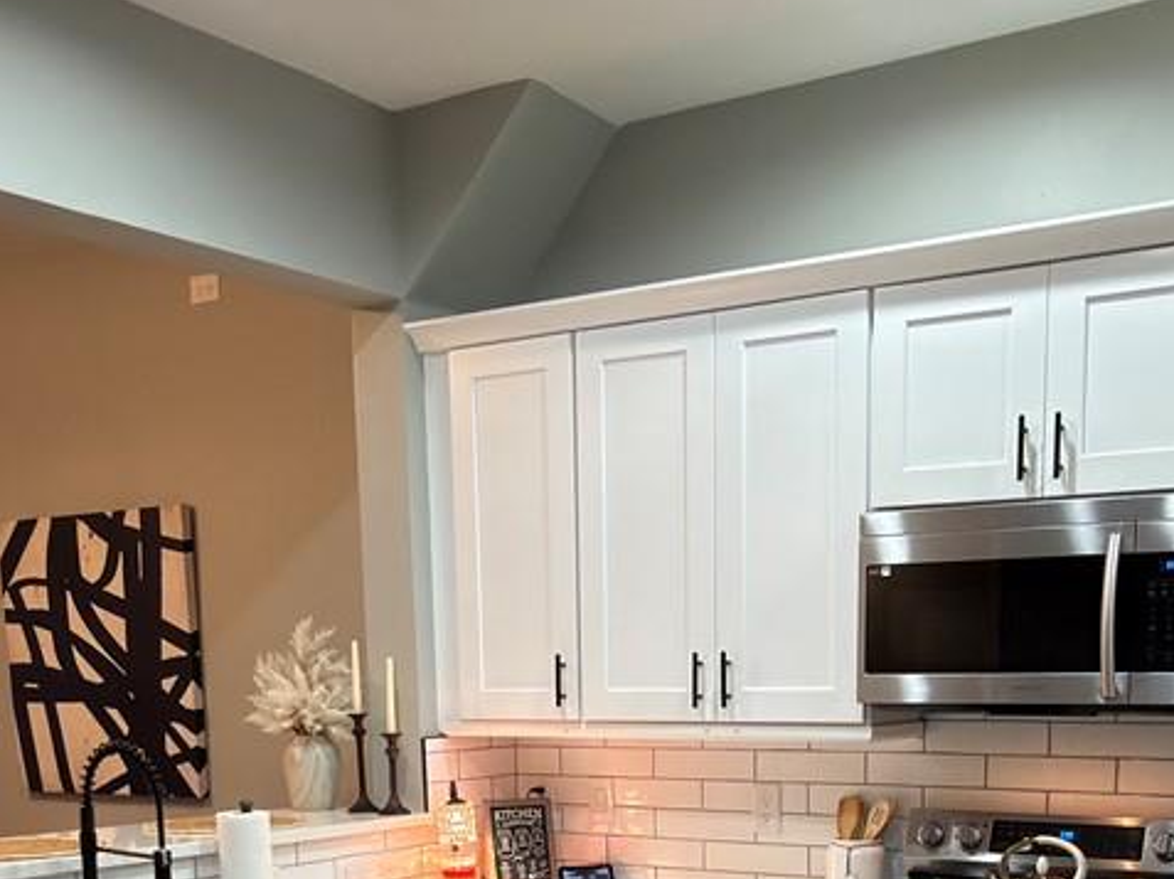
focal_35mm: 47
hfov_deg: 40.4
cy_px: 926
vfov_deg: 28.5
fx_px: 1593
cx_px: 667
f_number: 2.2
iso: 80
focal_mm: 2.22
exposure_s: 1/30
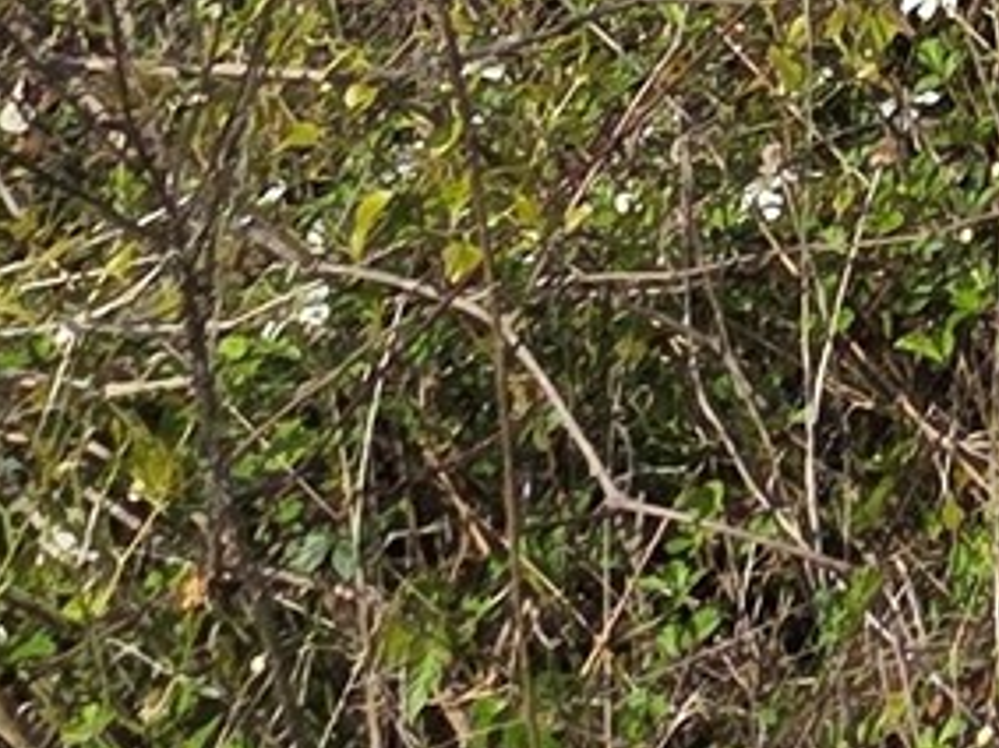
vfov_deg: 9.9
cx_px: 2238
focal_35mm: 94
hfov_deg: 15.0
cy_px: -1715
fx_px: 2712
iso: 50
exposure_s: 1/2752
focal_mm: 2.2
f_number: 2.2
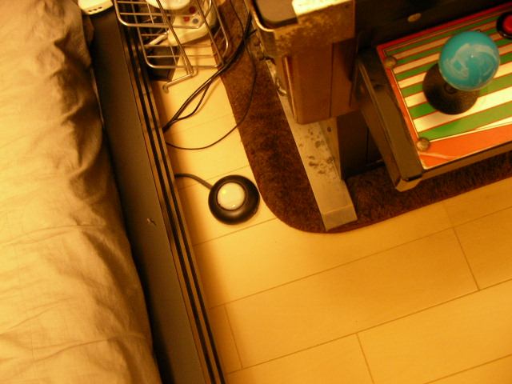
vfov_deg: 37.7
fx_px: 562
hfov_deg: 49.0
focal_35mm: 38
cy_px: 192
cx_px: 256
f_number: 3.5
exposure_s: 1/2
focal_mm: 5.8
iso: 105
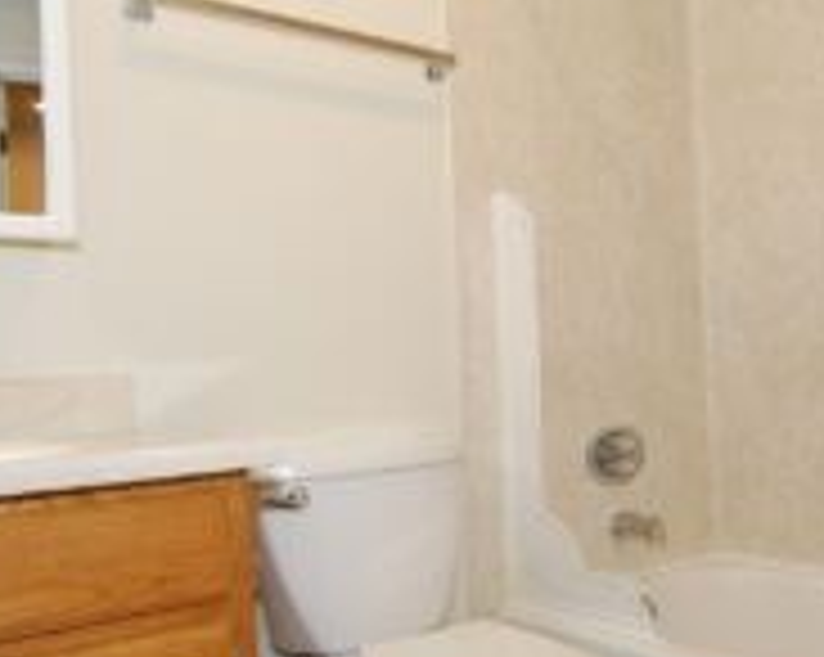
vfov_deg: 40.0
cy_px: 382
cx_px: 455
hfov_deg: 49.0
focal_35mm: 37
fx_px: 901
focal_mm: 12
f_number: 4
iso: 200
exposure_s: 1/60
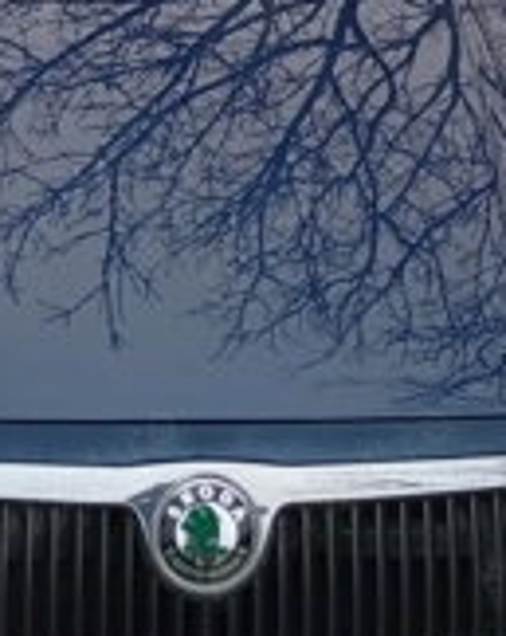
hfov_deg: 23.4
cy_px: -35
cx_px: 188
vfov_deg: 27.1
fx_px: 1220
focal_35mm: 65
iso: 50
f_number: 1.8
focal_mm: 3.98
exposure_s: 1/143
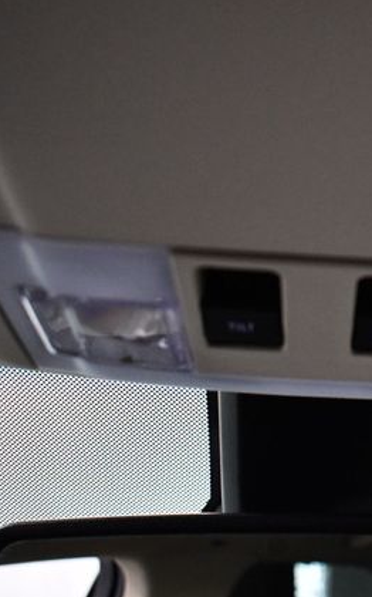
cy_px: 297
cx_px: 426
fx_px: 910
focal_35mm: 56
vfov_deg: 36.3
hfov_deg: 21.7
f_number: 3.5
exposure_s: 1/125
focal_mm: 18
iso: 2500
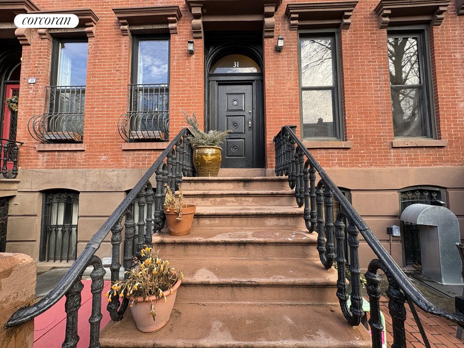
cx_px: 232
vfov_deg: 85.7
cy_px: 174
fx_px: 188
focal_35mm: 14
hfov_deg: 102.1
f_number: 2.2
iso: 80
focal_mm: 2.22
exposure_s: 1/99
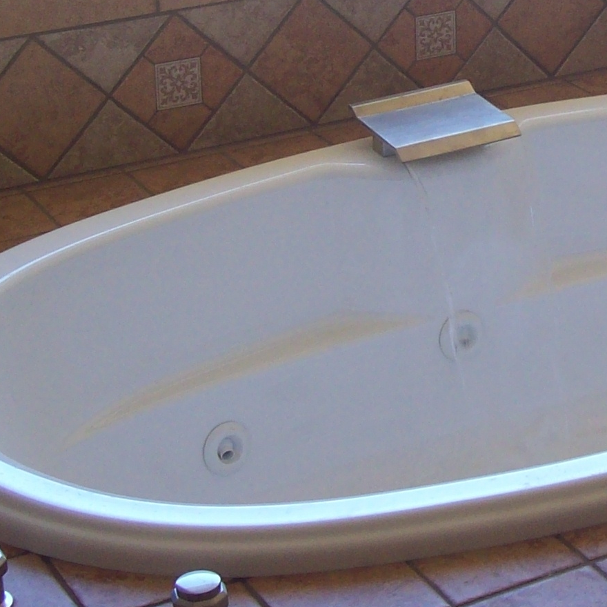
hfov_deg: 16.5
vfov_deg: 16.7
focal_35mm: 103
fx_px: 2043
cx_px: 609
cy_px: 88
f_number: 2.7
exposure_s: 1/64
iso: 87
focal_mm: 6
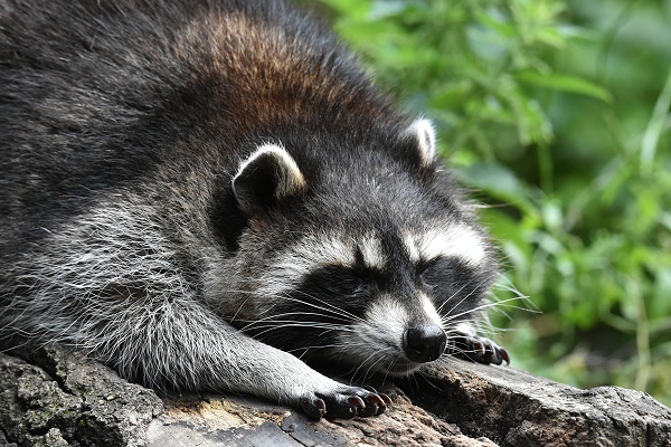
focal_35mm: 450
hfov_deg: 4.6
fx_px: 8387
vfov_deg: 3.1
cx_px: 336
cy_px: 224
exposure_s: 1/320
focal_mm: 300
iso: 2000
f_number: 8
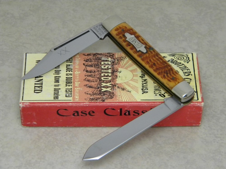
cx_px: 113
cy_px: 84
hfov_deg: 18.7
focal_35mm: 105
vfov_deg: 14.1
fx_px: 686
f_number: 4.7
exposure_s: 1/24.1
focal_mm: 19
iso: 400
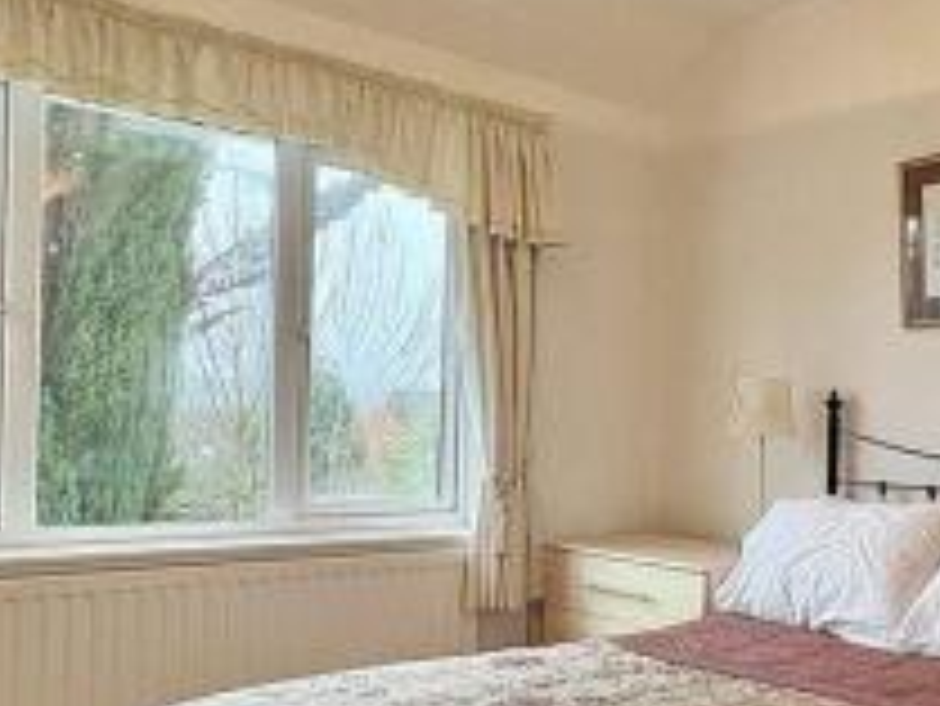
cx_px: 830
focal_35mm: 39
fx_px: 1060
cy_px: 434
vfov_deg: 36.7
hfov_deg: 44.0
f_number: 2.2
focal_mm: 2.22
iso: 400
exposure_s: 1/100
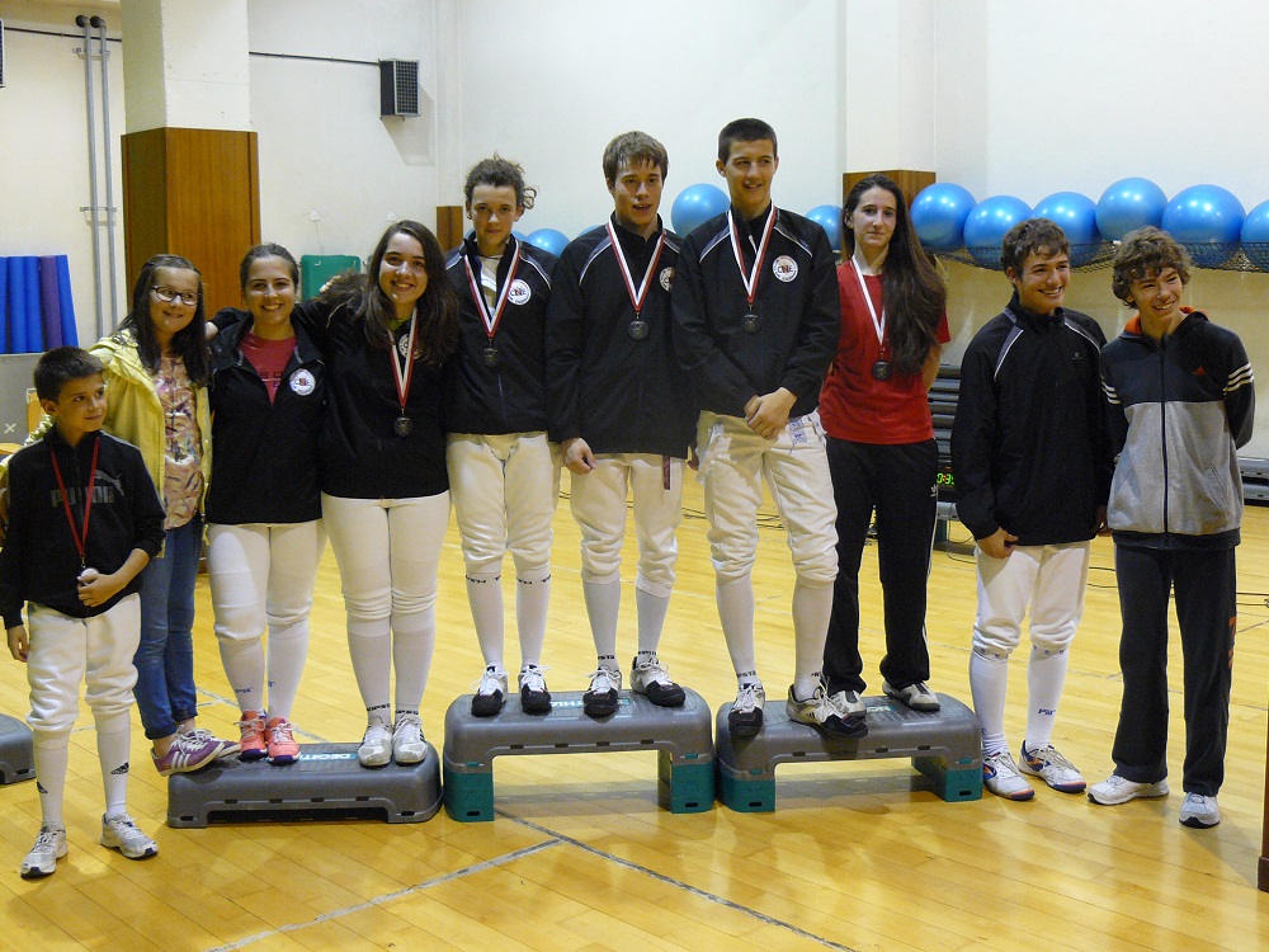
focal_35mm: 43
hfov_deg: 43.9
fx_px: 1576
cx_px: 634
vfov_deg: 33.6
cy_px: 476
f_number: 2.8
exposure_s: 1/30
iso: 250
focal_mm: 7.1
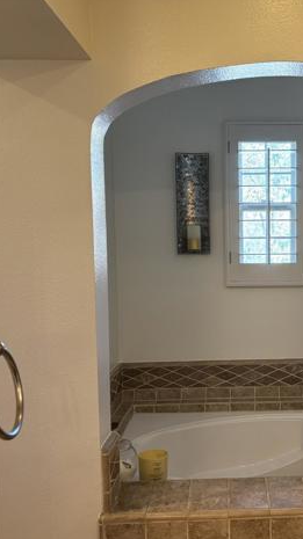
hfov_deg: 29.5
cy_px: 274
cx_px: 254
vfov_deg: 51.6
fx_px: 558
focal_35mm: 39
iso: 200
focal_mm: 5.96
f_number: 1.6
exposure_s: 1/60
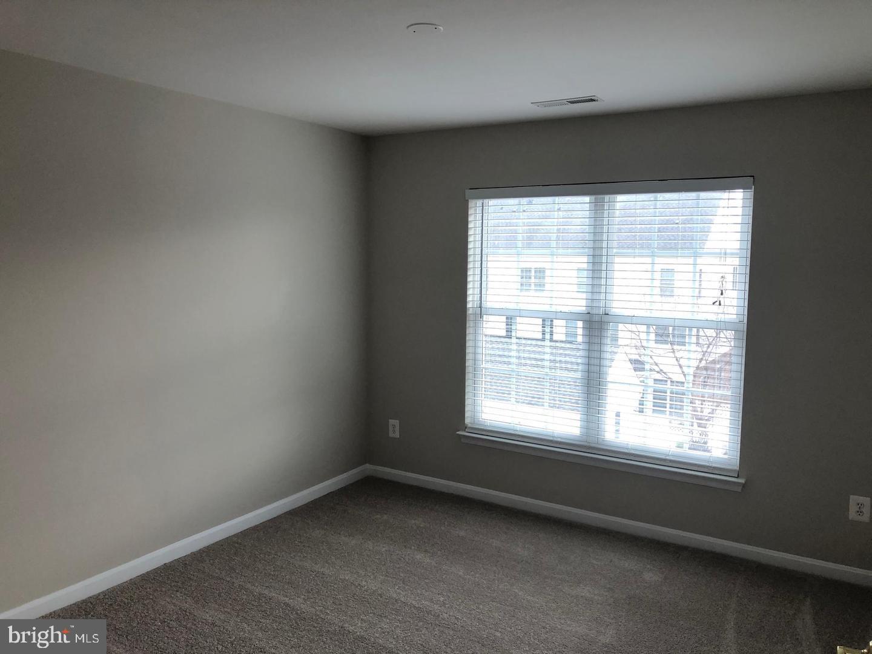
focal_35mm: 28
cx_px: 436
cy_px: 327
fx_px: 705
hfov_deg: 63.4
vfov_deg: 49.7
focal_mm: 3.99
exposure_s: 1/40
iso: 25
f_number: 1.8
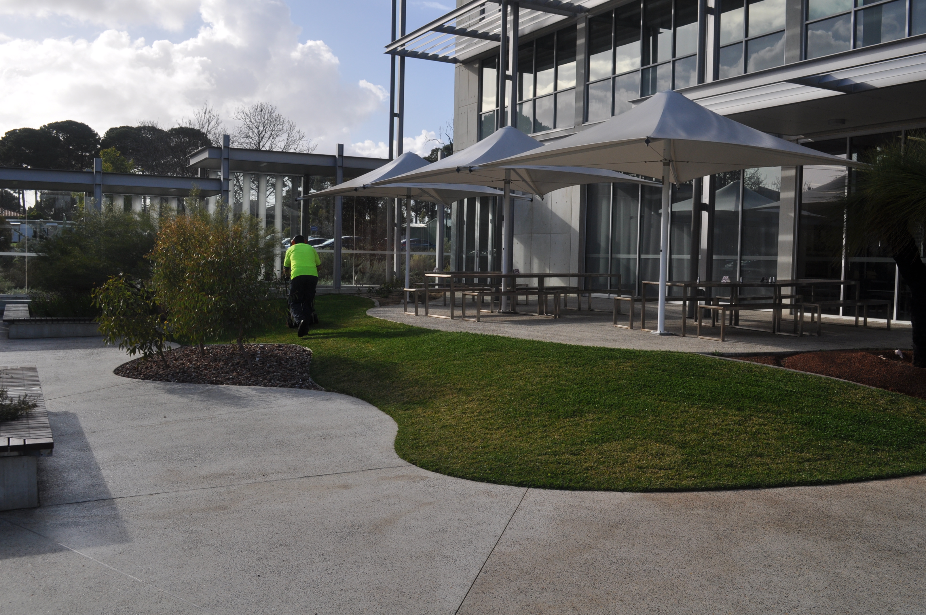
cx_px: 463
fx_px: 848
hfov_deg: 57.3
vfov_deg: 39.9
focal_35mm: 33
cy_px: 308
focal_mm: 22
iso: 200
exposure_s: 1/320
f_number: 9
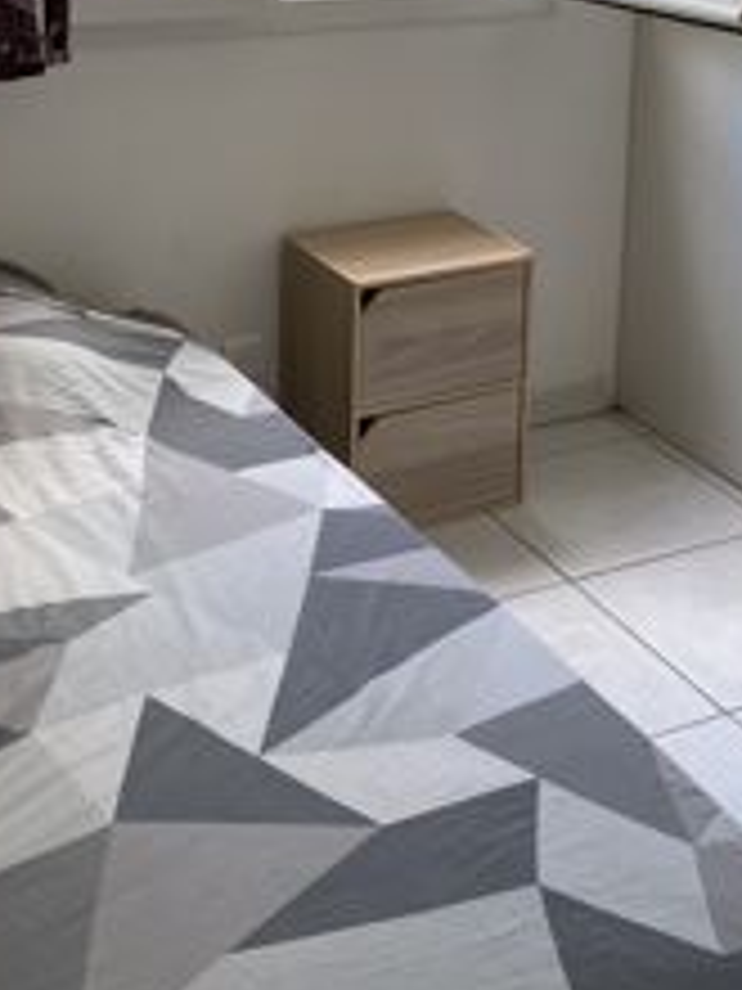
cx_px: 546
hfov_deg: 23.1
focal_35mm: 63
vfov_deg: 29.6
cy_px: 117
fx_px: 1801
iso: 80
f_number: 1.8
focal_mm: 4.25
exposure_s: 1/121
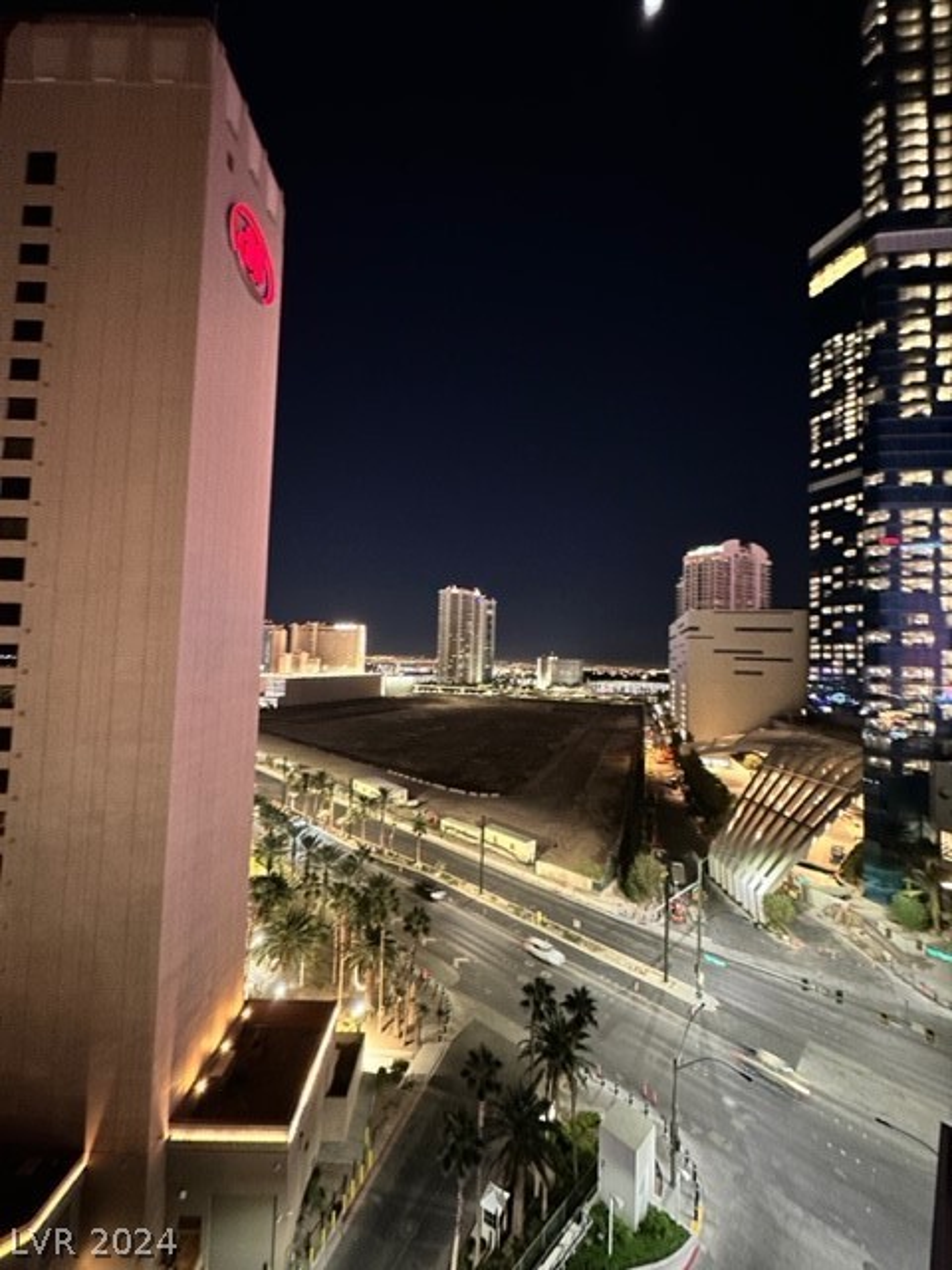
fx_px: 513
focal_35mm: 14
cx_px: 476
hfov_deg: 85.7
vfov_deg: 102.1
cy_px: 635
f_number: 2.2
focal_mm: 2.22
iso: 800
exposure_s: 1/12
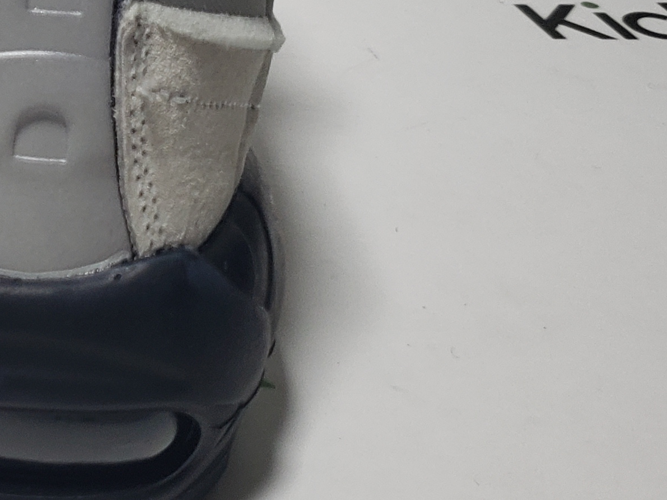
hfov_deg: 19.9
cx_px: -272
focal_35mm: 88
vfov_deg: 16.4
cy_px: -24
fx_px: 1695
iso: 50
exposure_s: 1/434
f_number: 1.5
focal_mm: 4.3
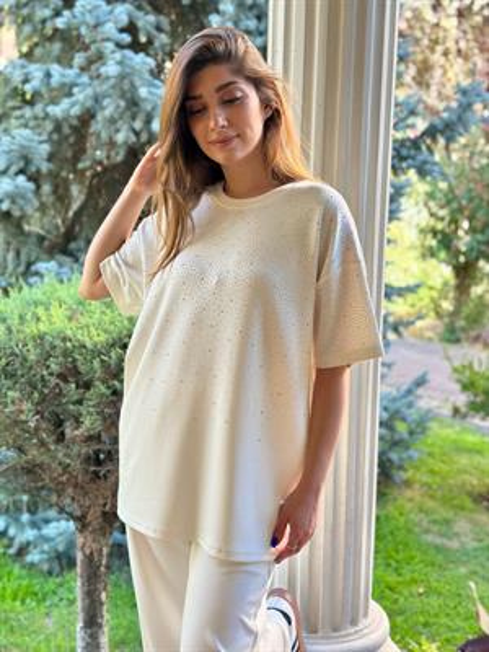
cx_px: 244
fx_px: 904
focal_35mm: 48
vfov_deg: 39.7
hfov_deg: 30.3
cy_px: 326
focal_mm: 6.86
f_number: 1.78
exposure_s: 1/258
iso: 80
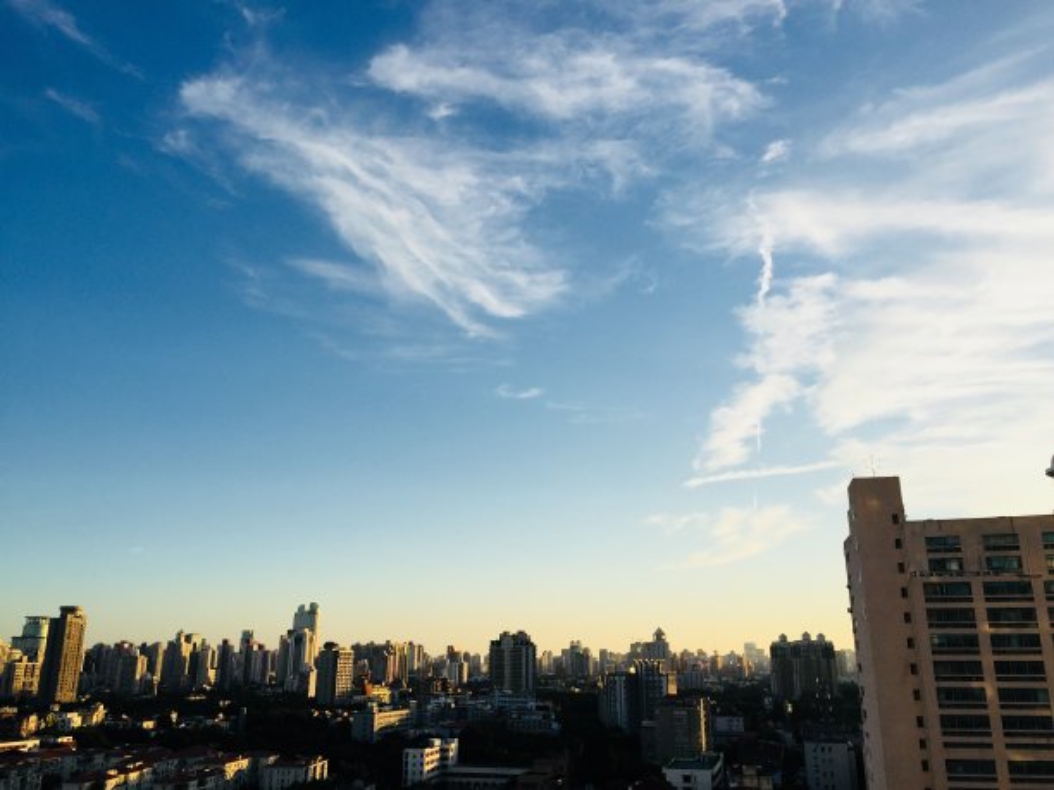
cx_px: 527
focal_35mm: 29
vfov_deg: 48.2
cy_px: 395
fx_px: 883
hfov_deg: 61.7
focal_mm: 4.15
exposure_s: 1/1647
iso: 32
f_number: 2.2
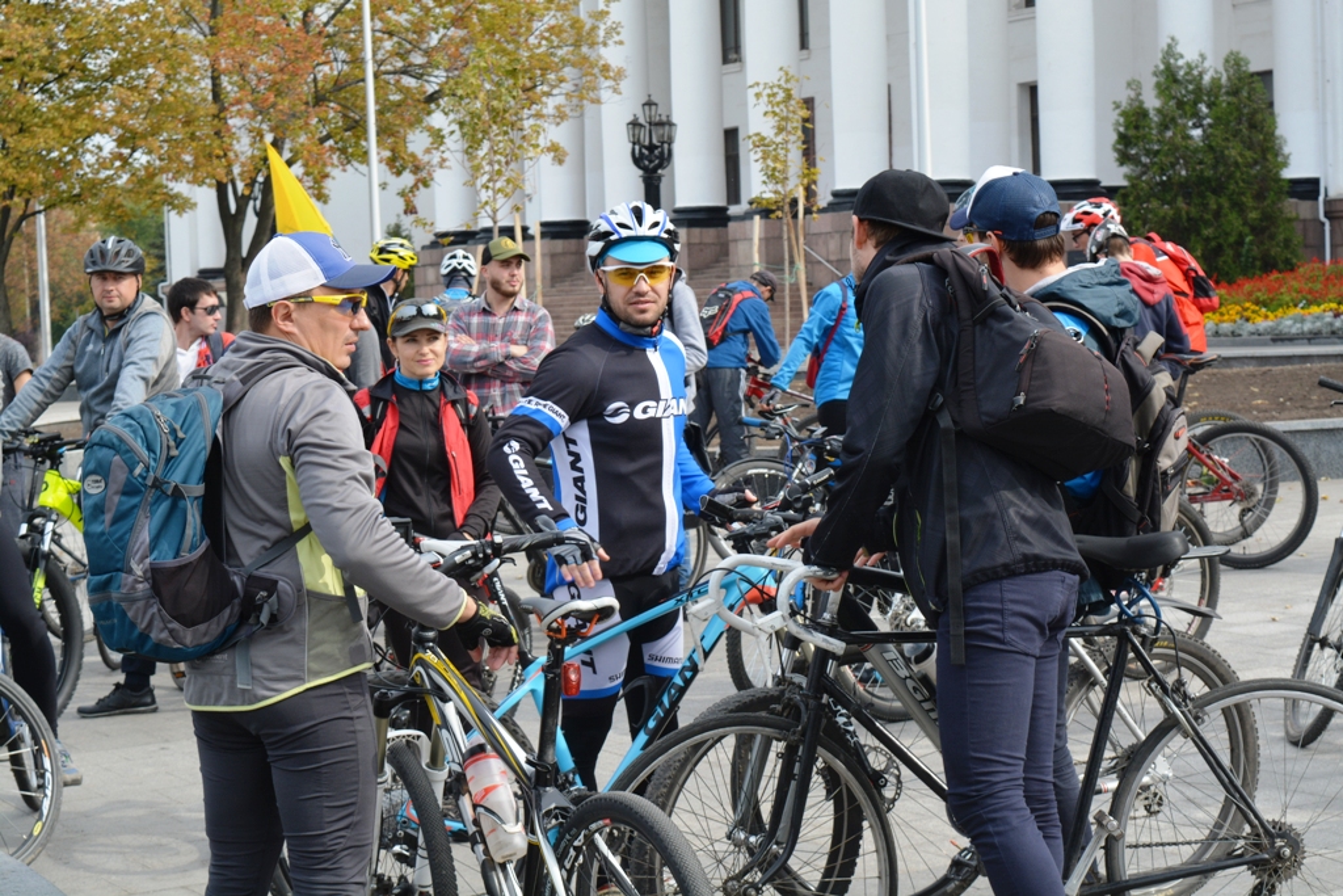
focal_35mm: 82
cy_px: 448
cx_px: 672
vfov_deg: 16.6
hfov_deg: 24.6
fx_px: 3078
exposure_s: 1/250
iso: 200
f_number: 8
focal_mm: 55
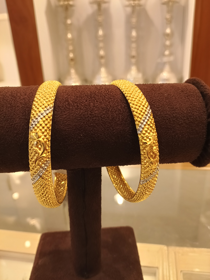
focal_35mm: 27
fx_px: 218
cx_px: 105
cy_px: 140
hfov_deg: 51.4
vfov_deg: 65.3
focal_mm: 3.61
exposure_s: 1/100
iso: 80
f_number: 1.8
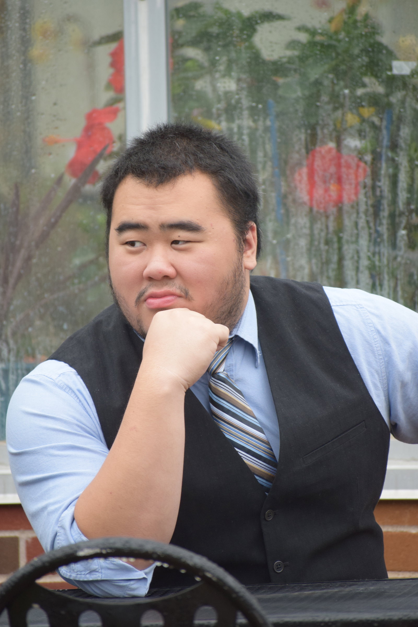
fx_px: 6270
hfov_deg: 3.8
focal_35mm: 360
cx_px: 209
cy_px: 314
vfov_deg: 5.7
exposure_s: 1/500
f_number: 6
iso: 800
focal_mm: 240
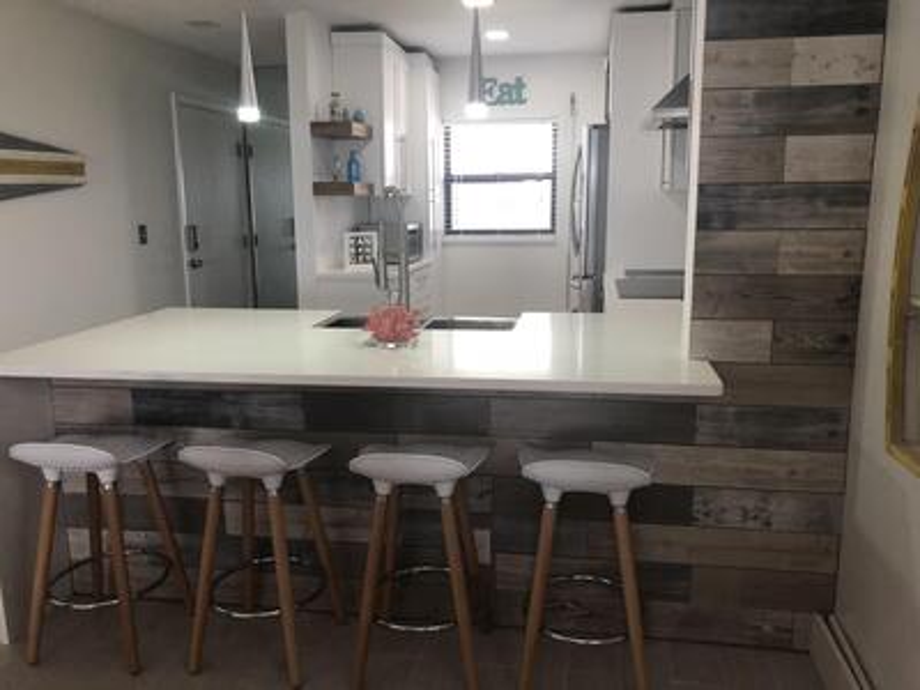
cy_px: 345
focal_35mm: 28
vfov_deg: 49.7
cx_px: 460
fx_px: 744
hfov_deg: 63.4
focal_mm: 3.99
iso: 25
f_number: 1.8
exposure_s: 1/30
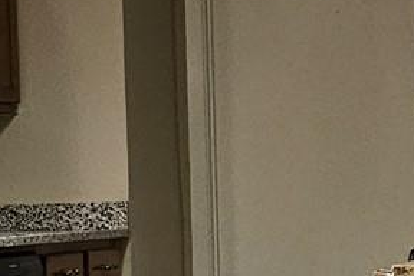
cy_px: 231
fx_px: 1104
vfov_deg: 14.2
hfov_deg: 12.3
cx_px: -750
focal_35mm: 96
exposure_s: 1/60
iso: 125
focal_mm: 2.2
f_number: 2.2
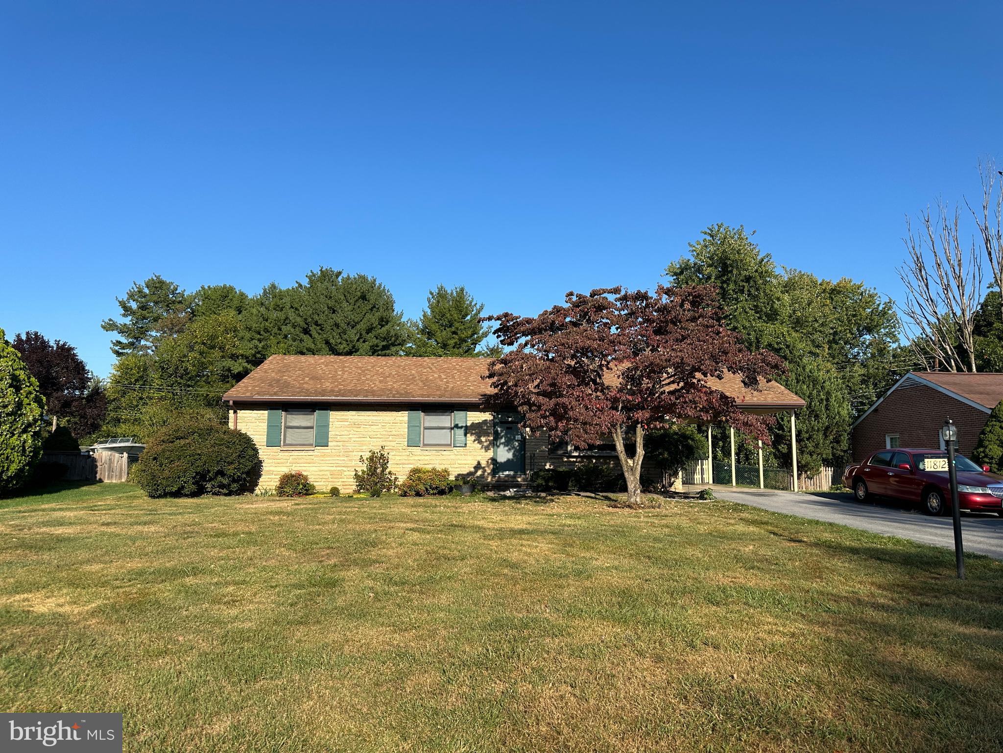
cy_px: 376
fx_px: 695
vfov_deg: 56.8
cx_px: 502
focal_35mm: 24
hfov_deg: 71.6
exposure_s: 1/3472
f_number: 1.78
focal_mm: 6.86
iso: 80
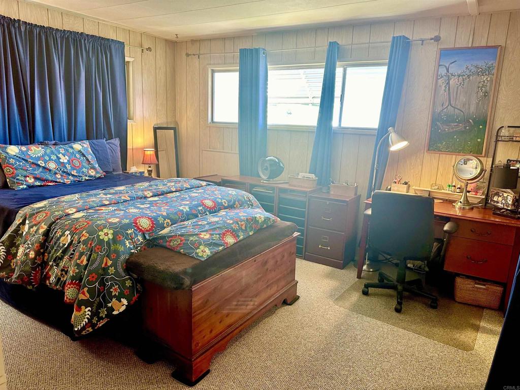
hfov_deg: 71.6
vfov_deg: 56.8
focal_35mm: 24
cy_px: 195
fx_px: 361
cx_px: 260
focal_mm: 6.86
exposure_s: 1/60
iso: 250
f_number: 1.78
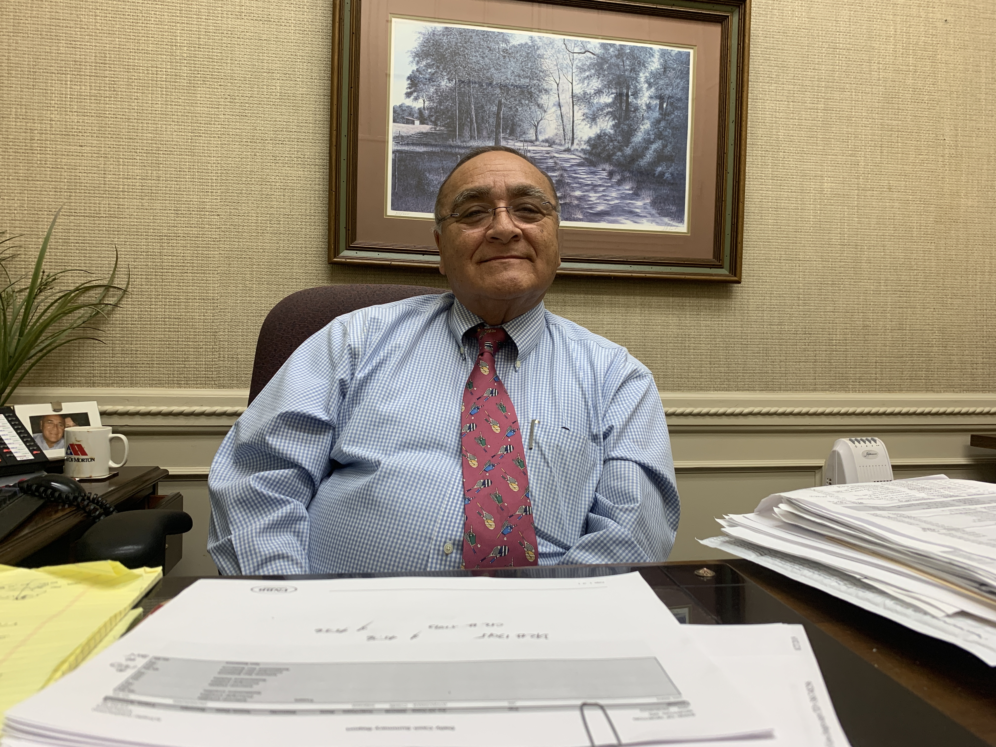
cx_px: 498
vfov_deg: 53.1
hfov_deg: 67.3
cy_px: 374
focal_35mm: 26
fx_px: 748
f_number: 1.8
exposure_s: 1/60
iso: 80
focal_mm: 4.25
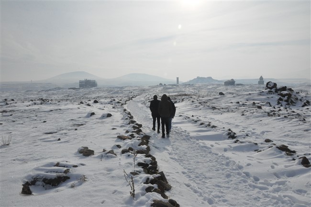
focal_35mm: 27
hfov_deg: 67.4
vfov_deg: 47.8
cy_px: 104
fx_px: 233
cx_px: 156
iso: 1600
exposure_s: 1/1600
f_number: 22
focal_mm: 18
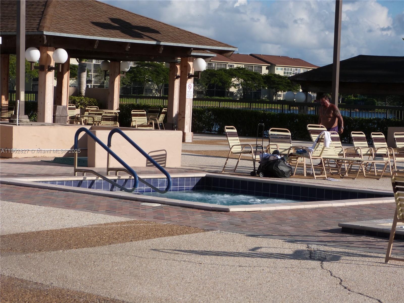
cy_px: 152
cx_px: 202
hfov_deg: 18.4
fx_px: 1249
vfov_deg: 13.8
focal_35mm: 107
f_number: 3.5
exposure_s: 1/1000
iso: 100
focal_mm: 19.3
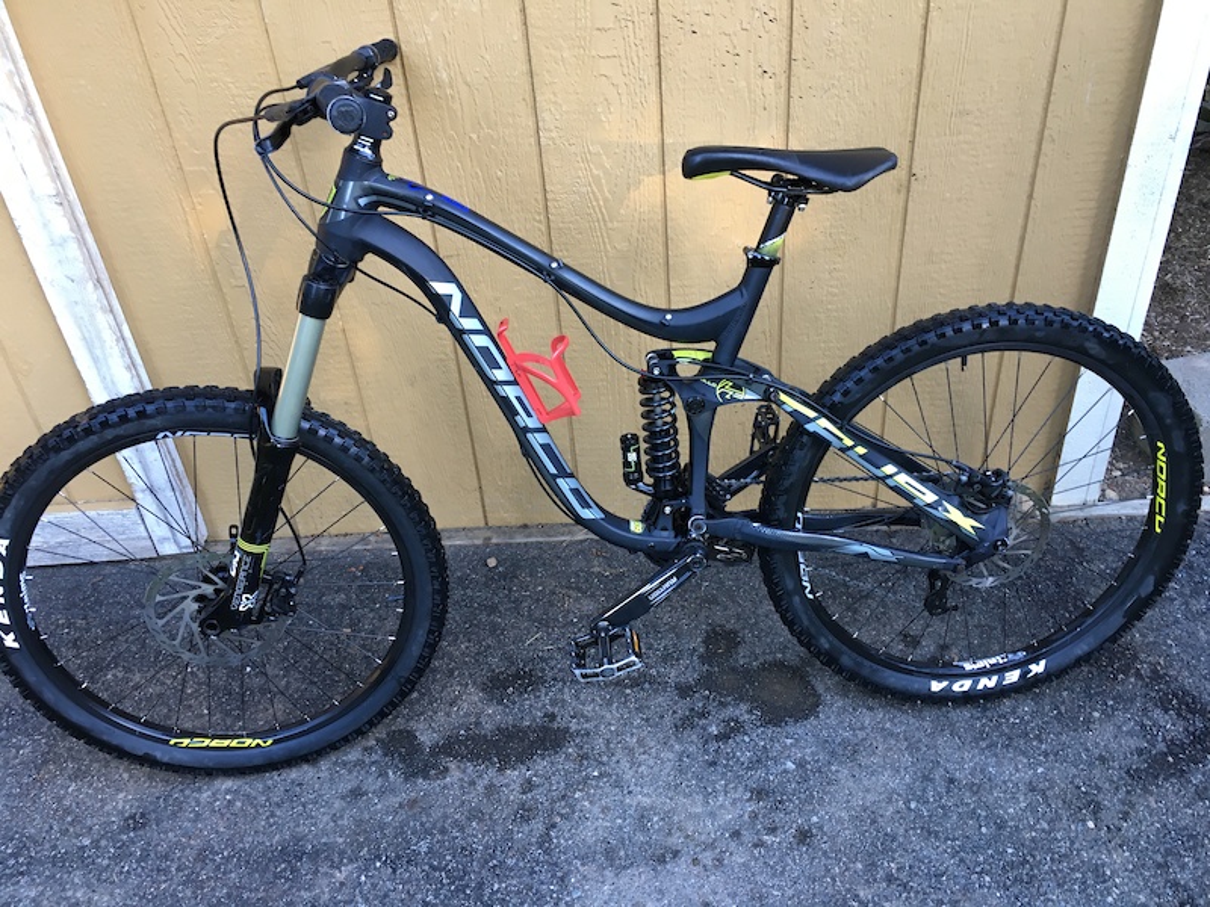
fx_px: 1014
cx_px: 605
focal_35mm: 29
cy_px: 454
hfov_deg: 61.7
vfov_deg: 48.2
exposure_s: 1/30
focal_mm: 4.15
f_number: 2.2
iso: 50
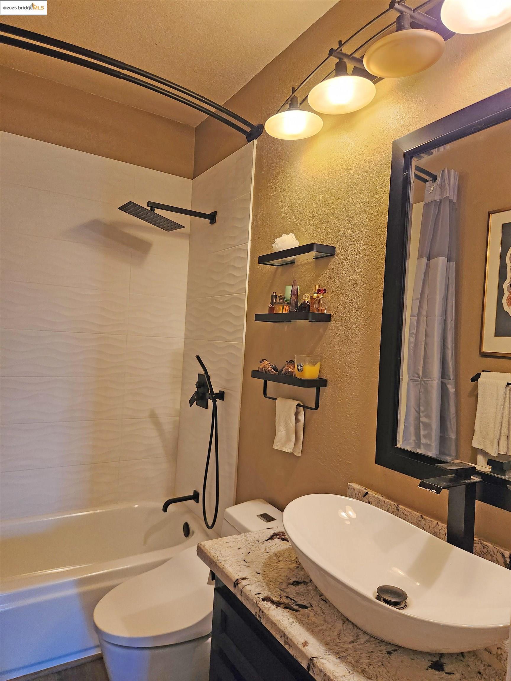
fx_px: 453
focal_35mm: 23
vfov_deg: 73.9
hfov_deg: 58.9
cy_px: 340
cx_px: 256
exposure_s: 1/120
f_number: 1.8
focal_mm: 5.4
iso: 250
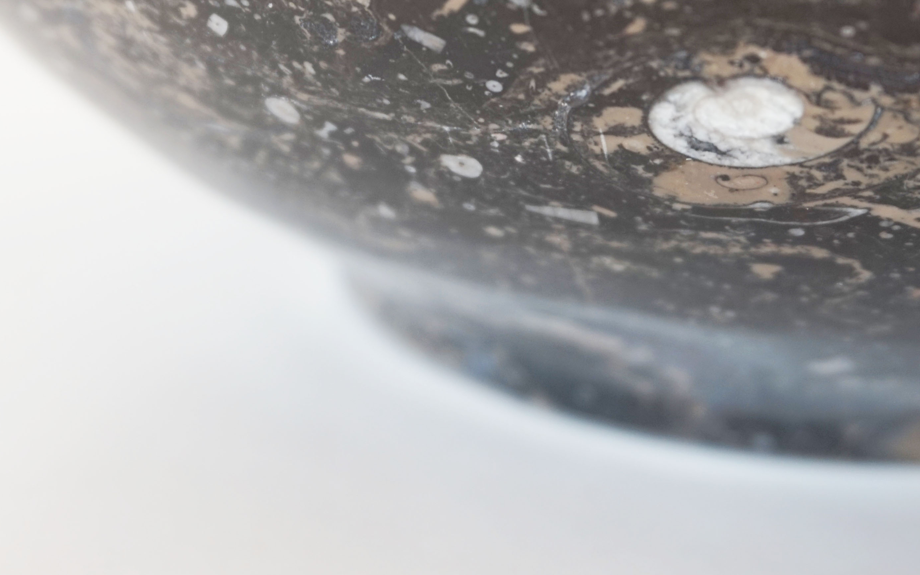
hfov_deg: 25.5
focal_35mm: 81
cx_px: 358
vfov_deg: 15.9
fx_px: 2031
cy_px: 41
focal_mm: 27
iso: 100
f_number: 4.5
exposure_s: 1/60
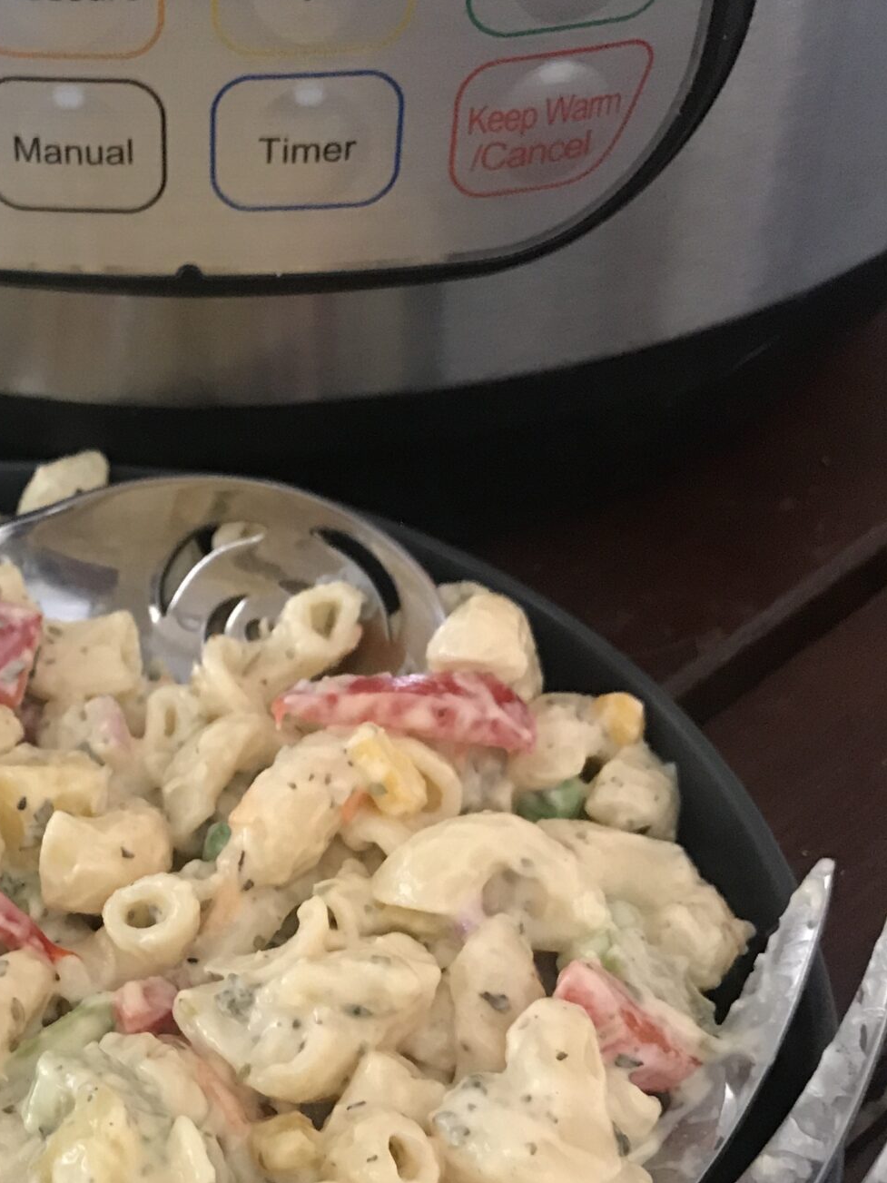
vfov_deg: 34.1
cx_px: 18
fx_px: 1879
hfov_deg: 25.4
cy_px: 908
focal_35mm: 55
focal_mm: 3.99
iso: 100
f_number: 1.8
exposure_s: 1/11
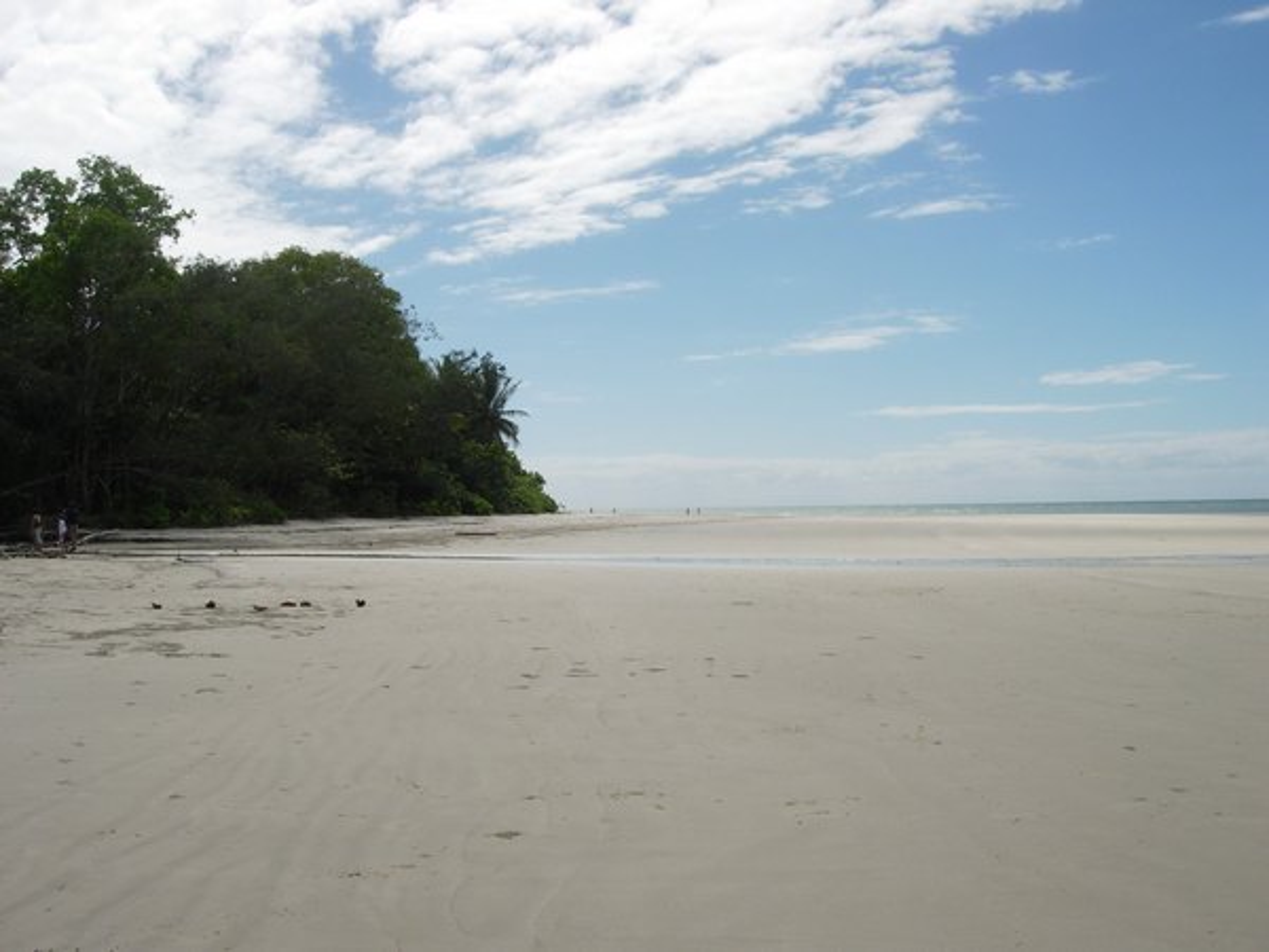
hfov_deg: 49.0
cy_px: 476
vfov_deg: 37.7
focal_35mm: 38
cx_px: 634
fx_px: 1393
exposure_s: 1/1490
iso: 79
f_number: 4.8
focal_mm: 7.8
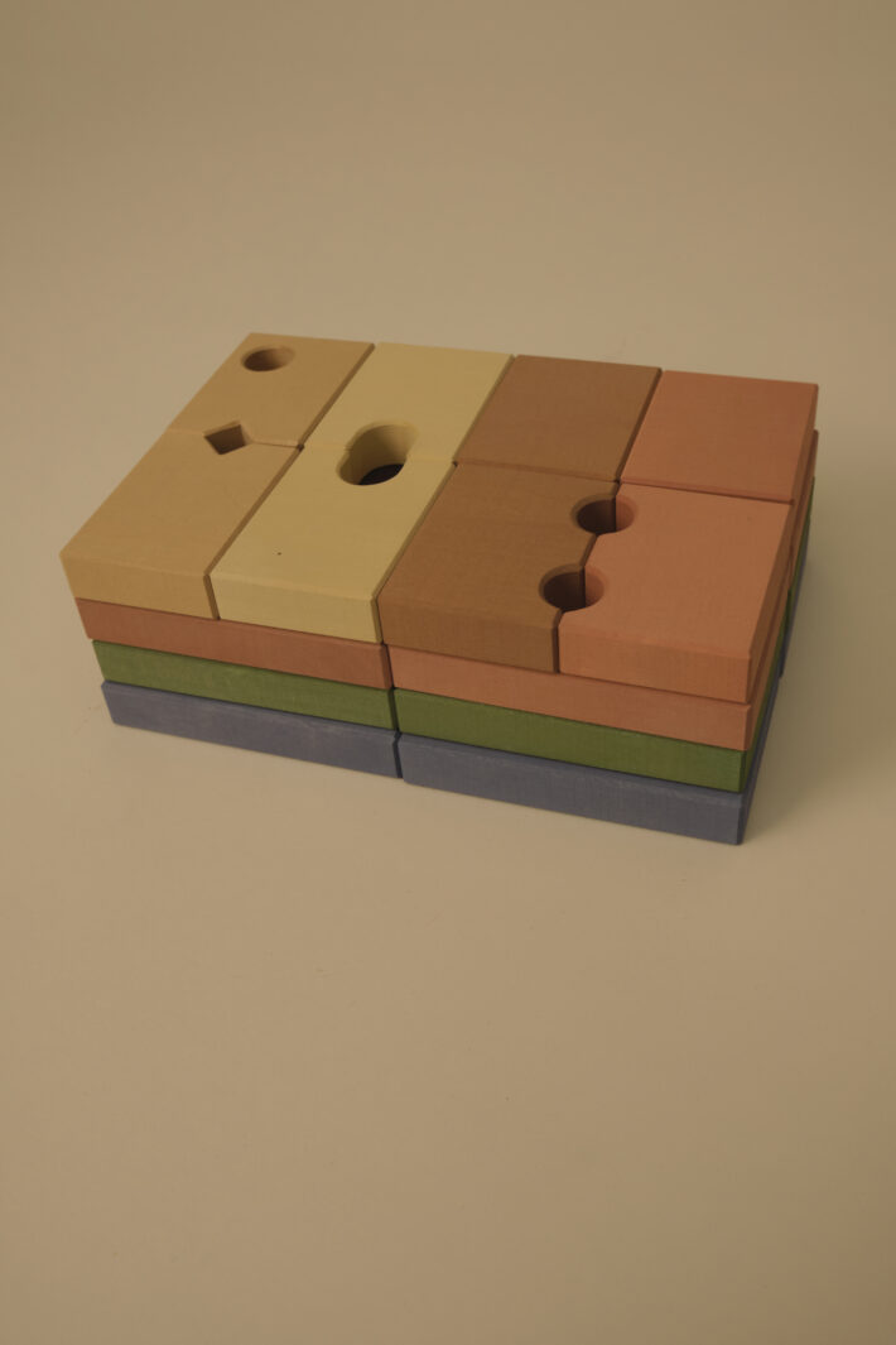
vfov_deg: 54.4
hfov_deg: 37.9
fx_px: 1307
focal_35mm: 35
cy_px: 672
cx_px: 448
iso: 800
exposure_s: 1/250
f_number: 7.1
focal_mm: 23
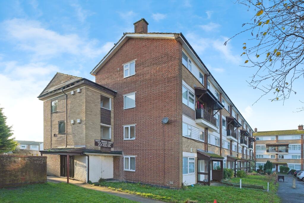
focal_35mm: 16
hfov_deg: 96.7
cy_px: 102
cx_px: 152
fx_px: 135
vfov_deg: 73.8
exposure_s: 1/320
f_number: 6.3
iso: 400
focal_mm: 16
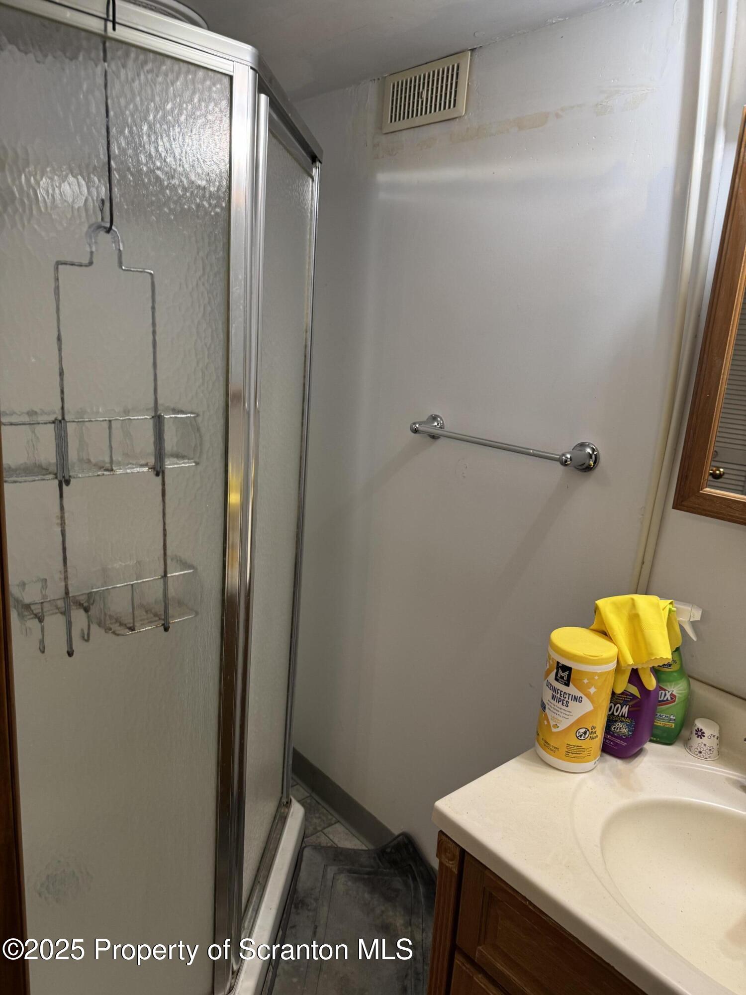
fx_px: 690
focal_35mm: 24
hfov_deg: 56.8
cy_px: 498
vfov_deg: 71.6
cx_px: 373
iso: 160
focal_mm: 6.76
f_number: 1.78
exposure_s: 1/60
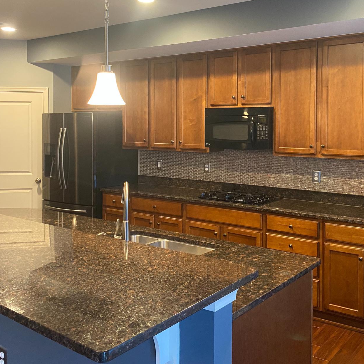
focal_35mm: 38
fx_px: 452
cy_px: 139
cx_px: 215
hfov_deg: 43.7
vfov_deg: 43.5
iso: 400
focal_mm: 4.25
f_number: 1.8
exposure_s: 1/60
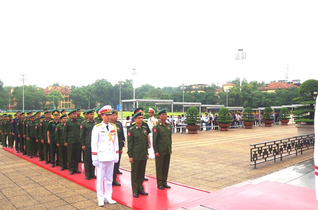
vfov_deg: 42.1
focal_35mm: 31
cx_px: 159
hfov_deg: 60.4
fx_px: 273
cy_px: 105
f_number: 8
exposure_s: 1/180
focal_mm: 21
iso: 100
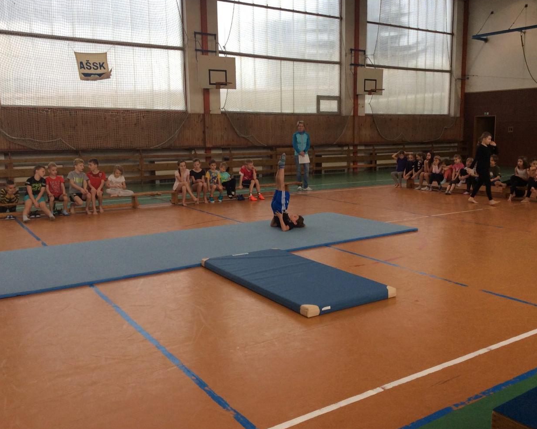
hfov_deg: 52.8
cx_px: 285
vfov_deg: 43.4
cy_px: 213
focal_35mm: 34
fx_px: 540
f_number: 2.4
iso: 50
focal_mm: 3.3
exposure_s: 1/100
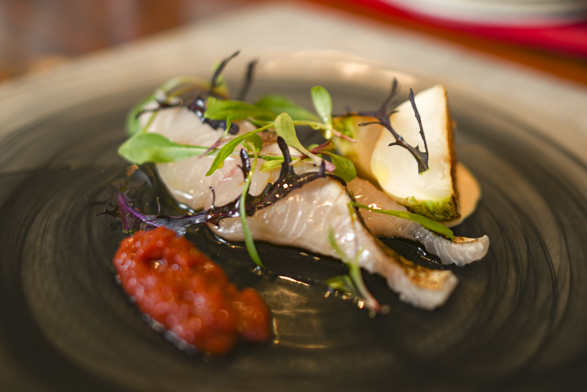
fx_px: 538
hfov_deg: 57.2
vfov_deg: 40.0
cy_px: 196
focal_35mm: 33
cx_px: 294
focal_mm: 33
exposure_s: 1/50
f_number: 2.8
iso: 800
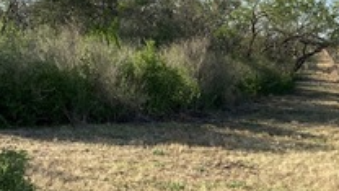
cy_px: 171
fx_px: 701
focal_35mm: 78
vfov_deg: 15.3
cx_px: 212
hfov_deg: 27.1
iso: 25
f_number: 2.4
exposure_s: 1/604
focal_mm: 3.3
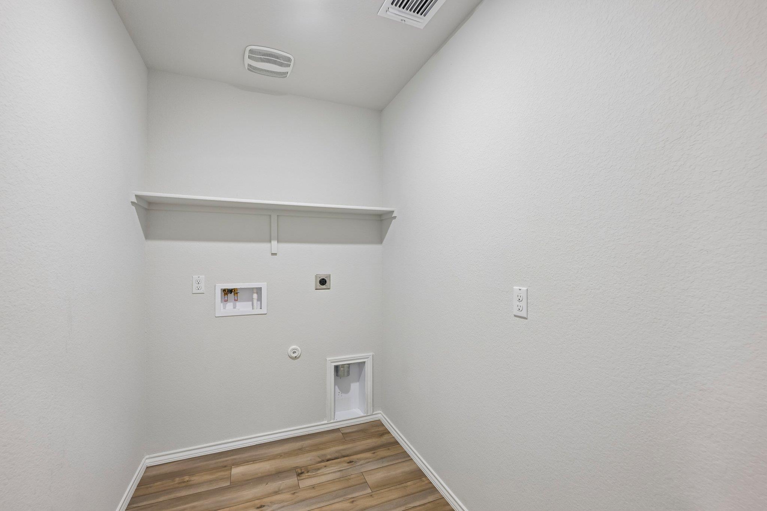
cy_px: 256
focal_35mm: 16
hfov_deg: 98.5
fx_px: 330
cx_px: 384
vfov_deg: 75.5
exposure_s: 1/15
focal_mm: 15.5
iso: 320
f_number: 6.7
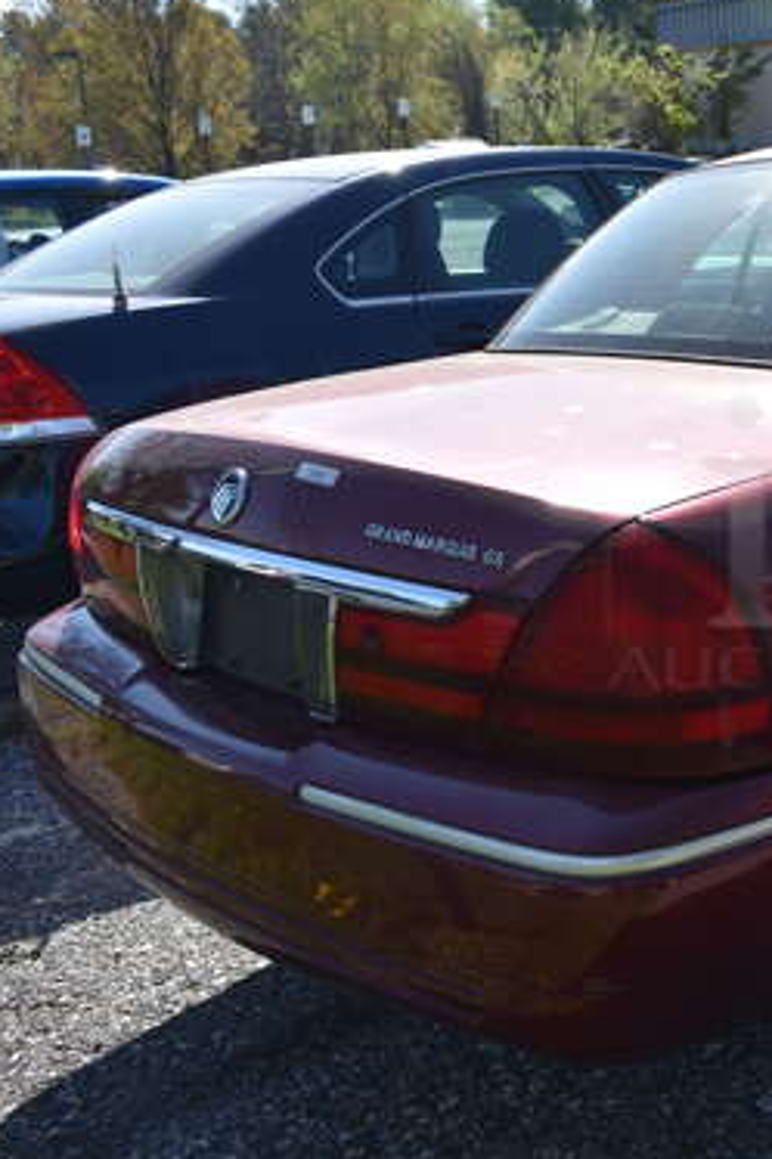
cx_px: 933
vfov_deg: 40.3
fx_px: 1578
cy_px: 536
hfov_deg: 24.8
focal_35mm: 49
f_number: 8
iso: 110
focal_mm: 20
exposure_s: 1/250
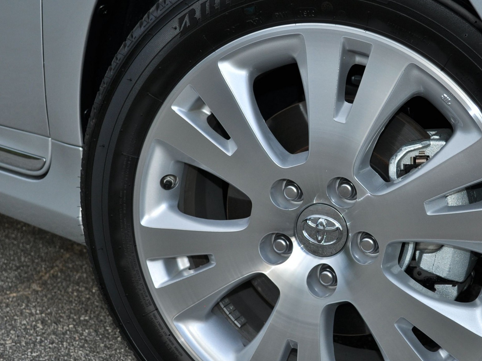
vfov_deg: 21.0
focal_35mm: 70
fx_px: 975
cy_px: 233
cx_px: 355
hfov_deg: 27.4
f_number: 5.6
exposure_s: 1/200
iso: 200
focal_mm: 30
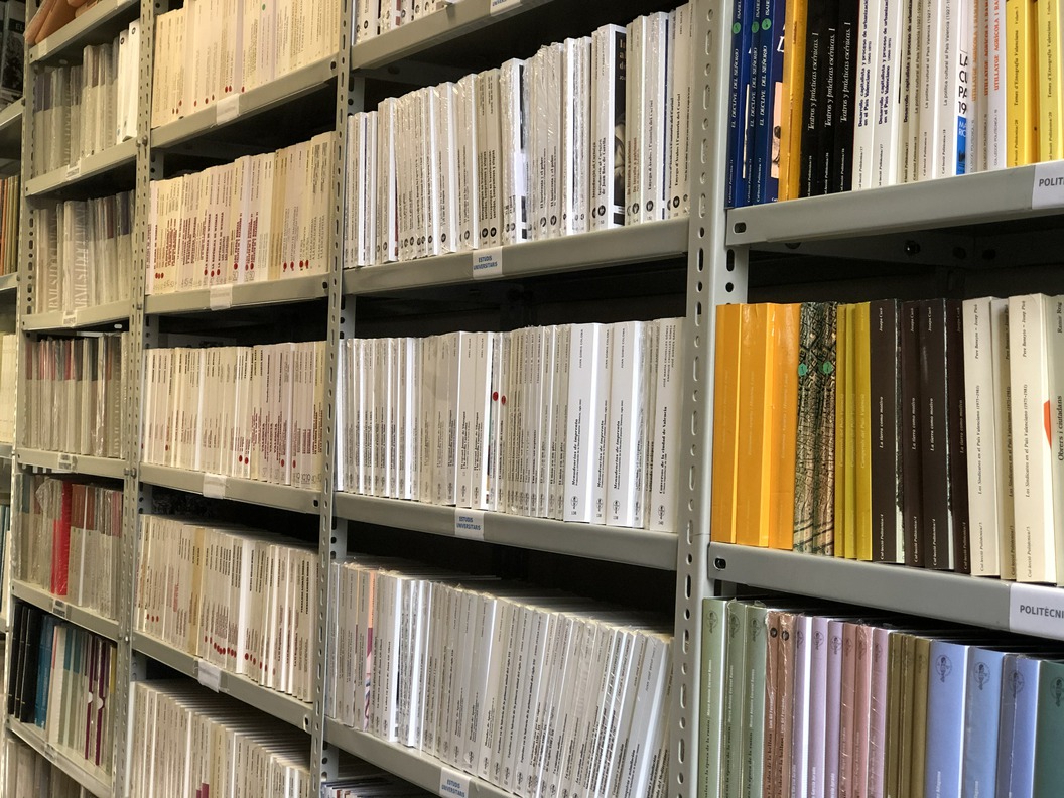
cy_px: 399
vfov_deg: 25.7
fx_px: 1752
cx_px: 532
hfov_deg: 33.8
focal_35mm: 57
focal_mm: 6.6
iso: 100
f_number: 2.8
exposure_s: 1/33
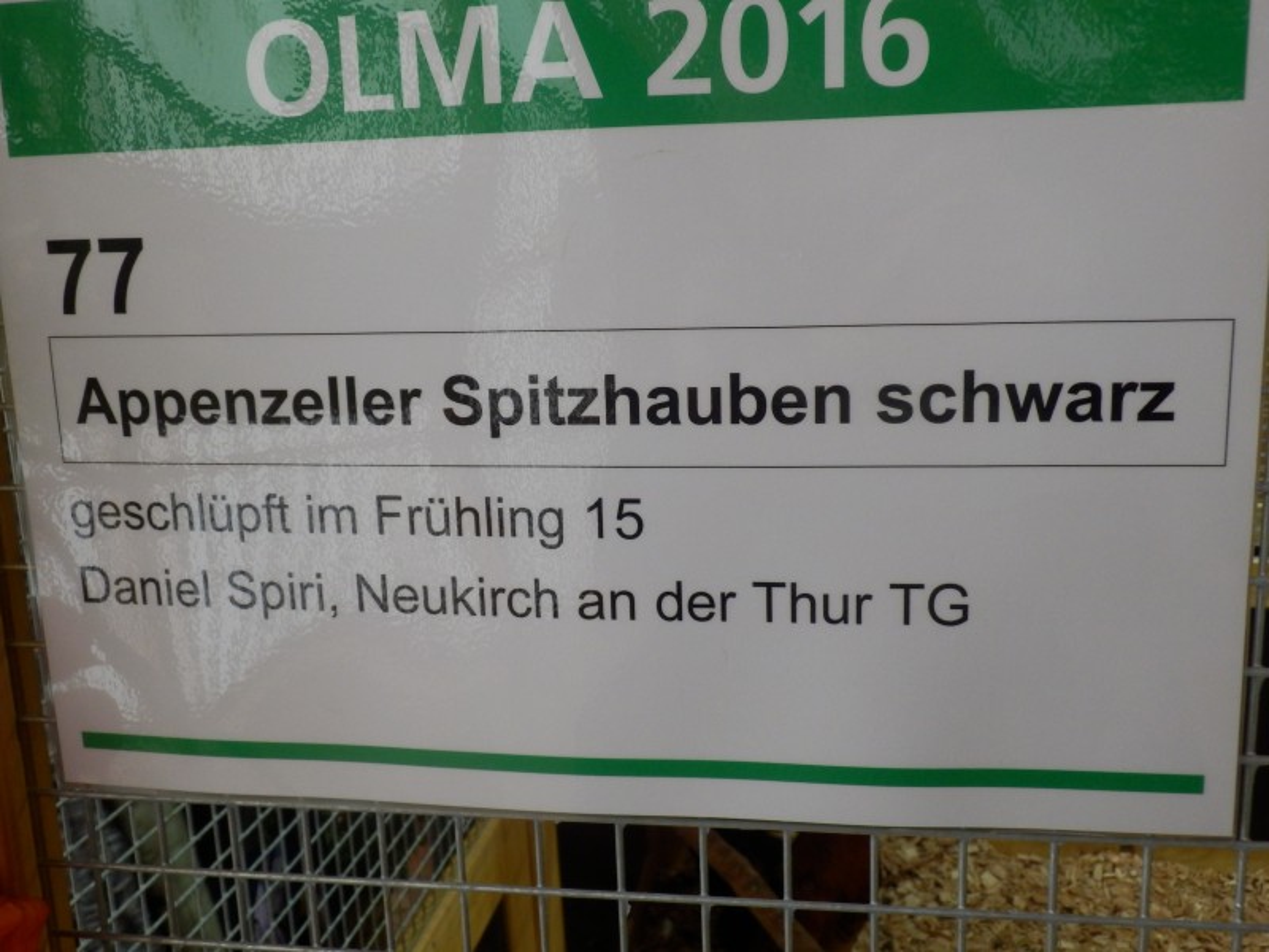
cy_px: 476
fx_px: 1356
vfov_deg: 38.7
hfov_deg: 50.1
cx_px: 634
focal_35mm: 37
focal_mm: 6.6
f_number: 3.9
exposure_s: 1/40
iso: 250
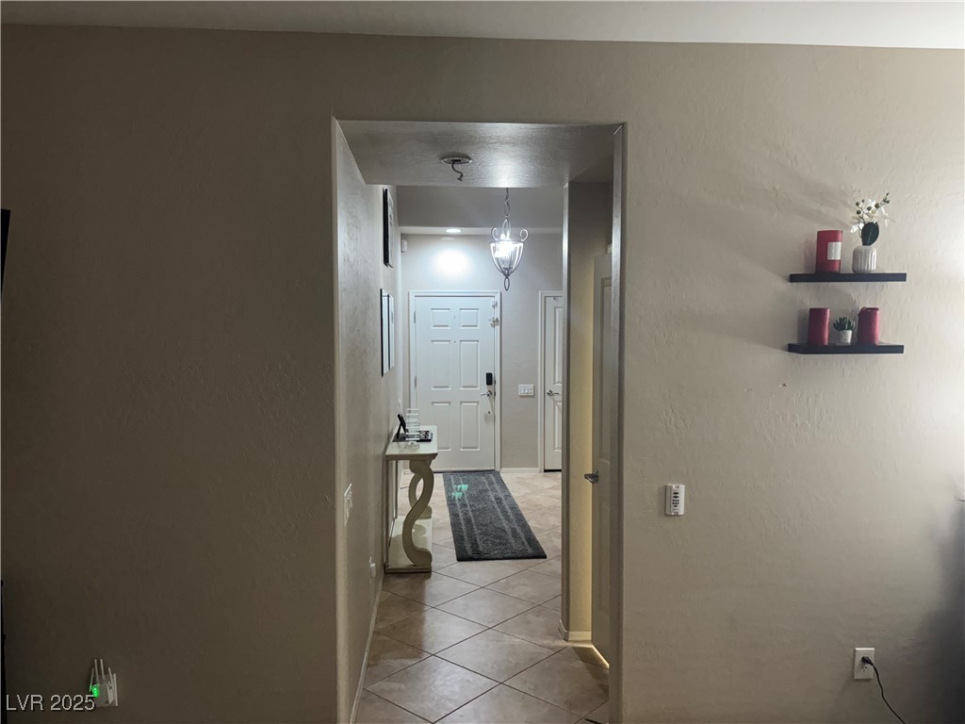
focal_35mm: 26
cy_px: 362
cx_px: 482
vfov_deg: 53.1
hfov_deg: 67.3
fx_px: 725
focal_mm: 5.96
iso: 400
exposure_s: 1/60
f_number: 1.6
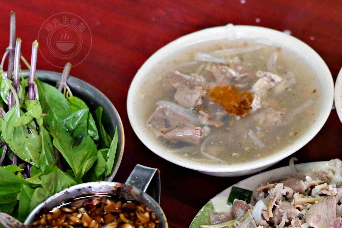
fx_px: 1197
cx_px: 228
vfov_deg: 10.9
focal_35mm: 126
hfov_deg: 16.2
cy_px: 162
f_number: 3.2
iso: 5000
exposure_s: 1/200
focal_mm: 50
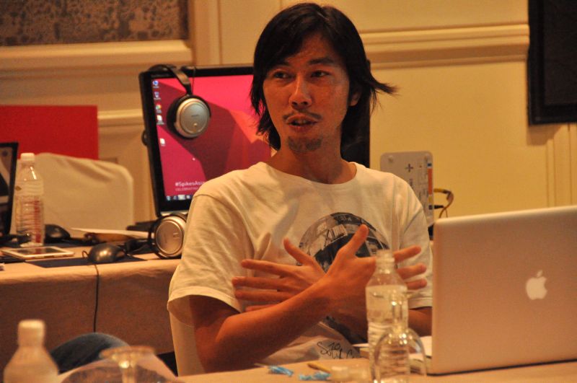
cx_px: 288
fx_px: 3241
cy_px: 192
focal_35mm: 202
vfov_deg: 6.8
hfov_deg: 10.2
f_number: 5.6
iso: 3200
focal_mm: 135
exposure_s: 1/125
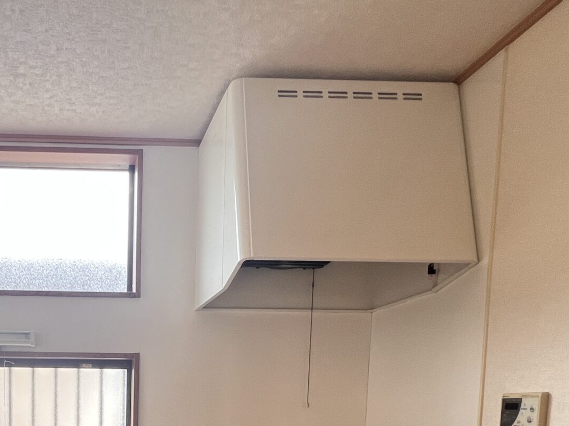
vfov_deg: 38.4
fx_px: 509
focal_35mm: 31
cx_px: 92
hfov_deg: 53.3
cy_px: 458
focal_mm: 1.57
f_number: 1.8
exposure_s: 1/99
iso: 100
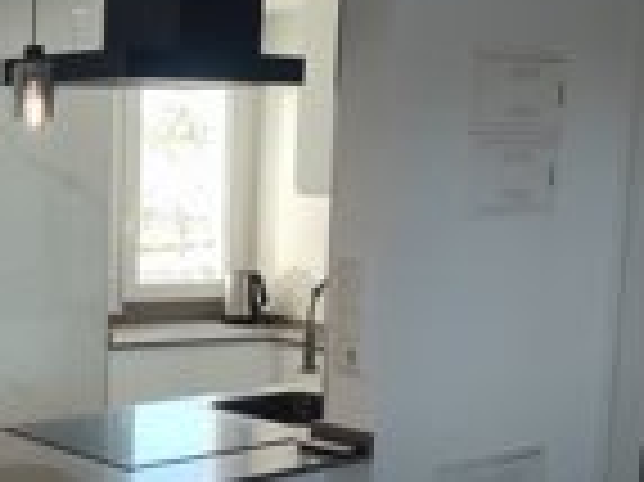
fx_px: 1171
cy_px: 324
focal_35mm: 63
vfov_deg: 23.1
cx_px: -90
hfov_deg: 27.7
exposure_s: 1/50
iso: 60
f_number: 1.9
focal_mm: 6.04
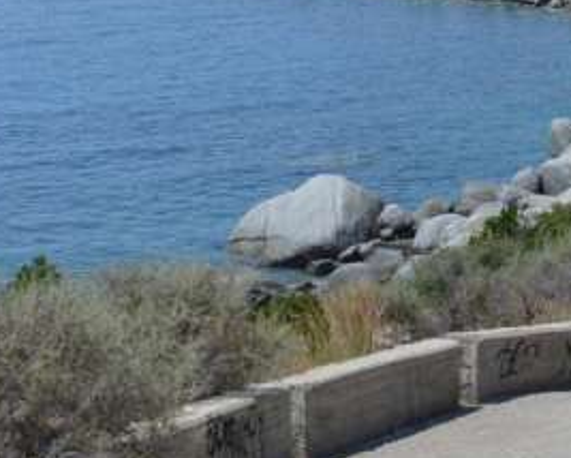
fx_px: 2283
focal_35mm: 135
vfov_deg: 11.2
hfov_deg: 13.7
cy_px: -107
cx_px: 757
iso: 100
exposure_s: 1/200
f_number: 7.1
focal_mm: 48
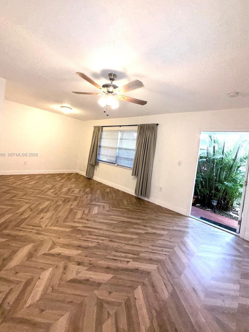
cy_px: 155
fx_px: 144
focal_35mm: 15
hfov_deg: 81.6
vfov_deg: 98.0
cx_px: 116
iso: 80
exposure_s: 1/72
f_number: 2.2
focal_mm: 2.22
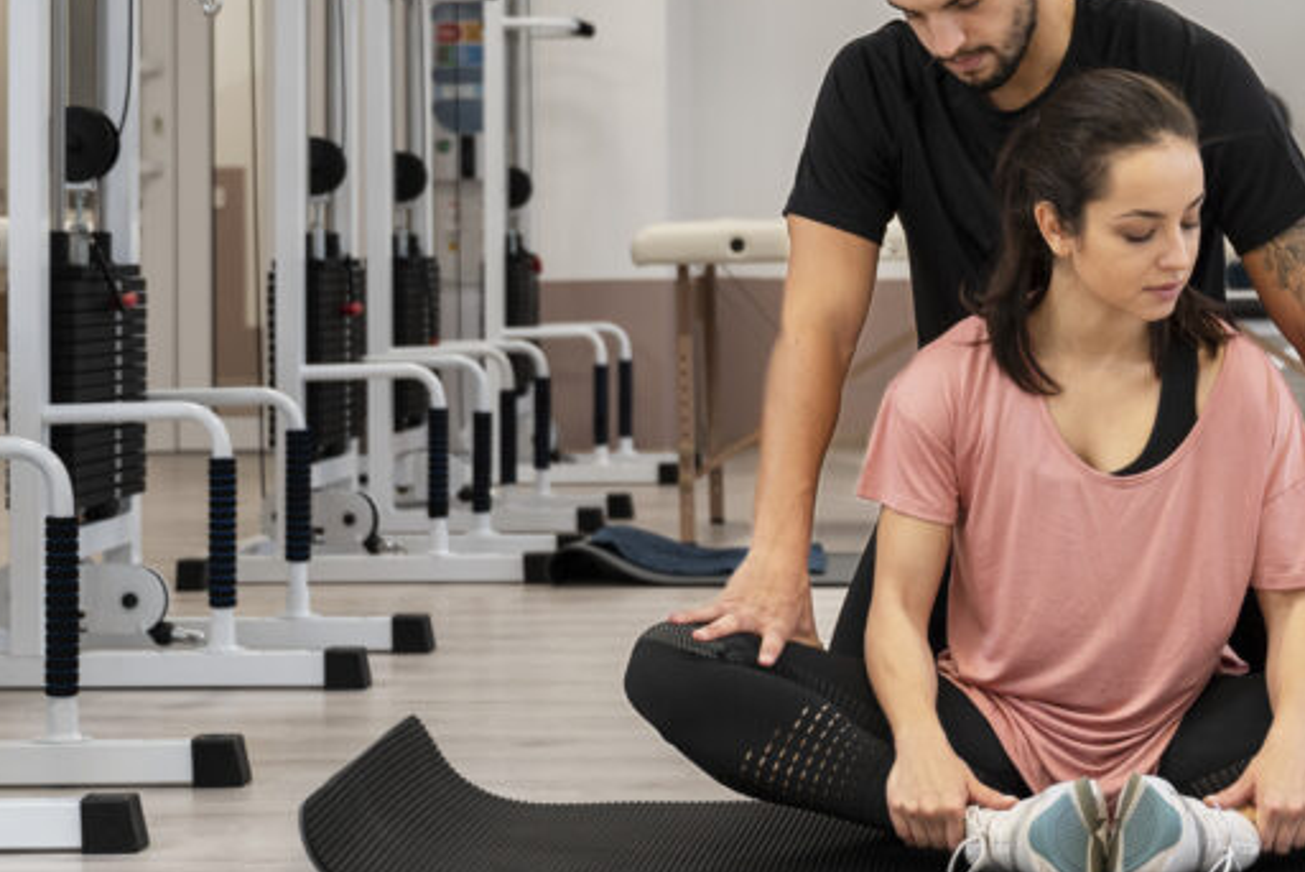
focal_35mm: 76
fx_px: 2756
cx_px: 1081
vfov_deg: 17.7
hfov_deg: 26.1
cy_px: 60
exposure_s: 1/160
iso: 320
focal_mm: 38
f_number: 2.8
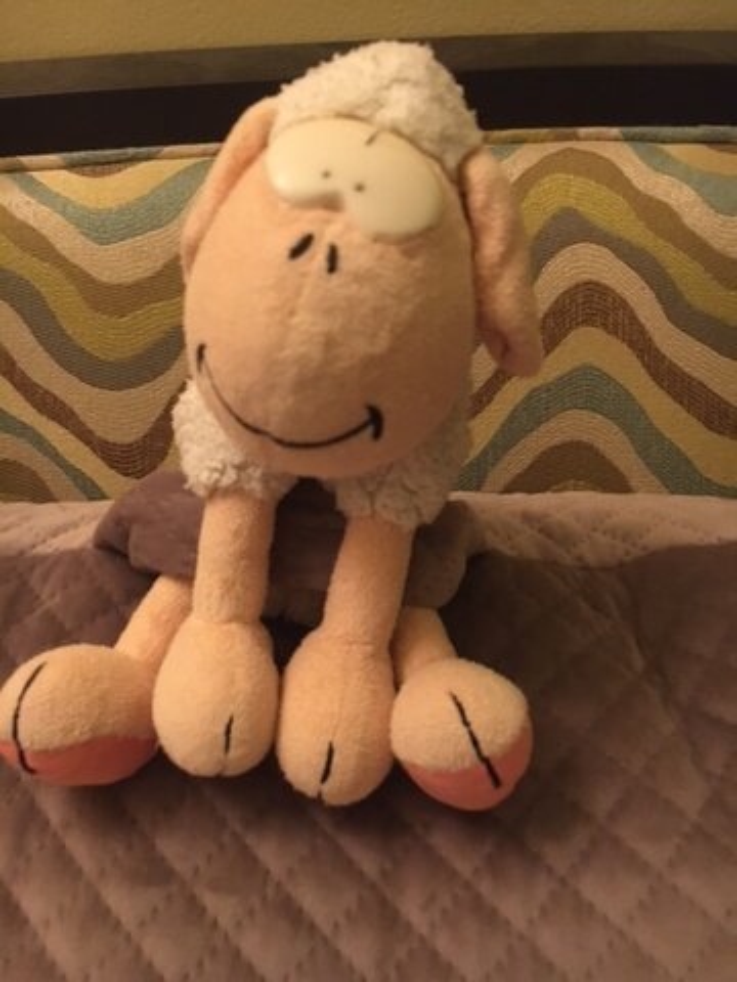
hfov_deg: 48.2
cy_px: 491
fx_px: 823
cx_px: 368
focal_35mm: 29
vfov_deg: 61.7
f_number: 2.2
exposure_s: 1/15
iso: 250
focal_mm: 4.15
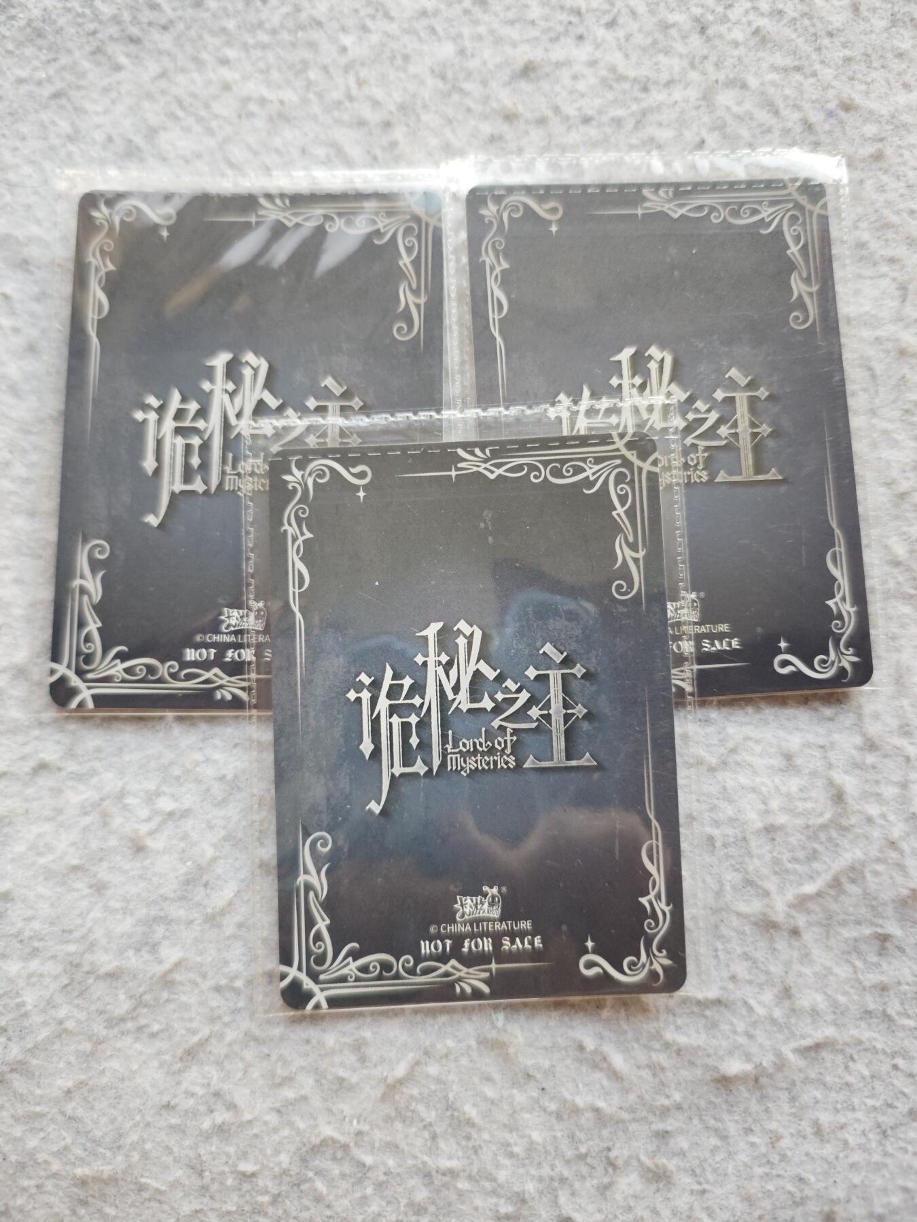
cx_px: 458
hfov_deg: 58.9
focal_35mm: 23
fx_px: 812
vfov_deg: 73.9
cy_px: 611
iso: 4000
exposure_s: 1/500
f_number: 1.6
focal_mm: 6.55
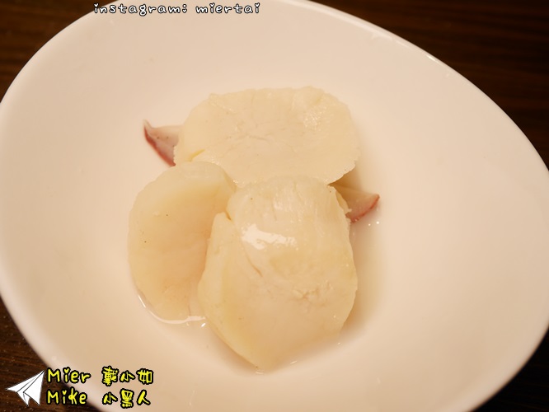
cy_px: 206
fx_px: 635
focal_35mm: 40
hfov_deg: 46.8
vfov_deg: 36.0
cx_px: 274
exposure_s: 1/60
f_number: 4.6
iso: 200
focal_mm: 20
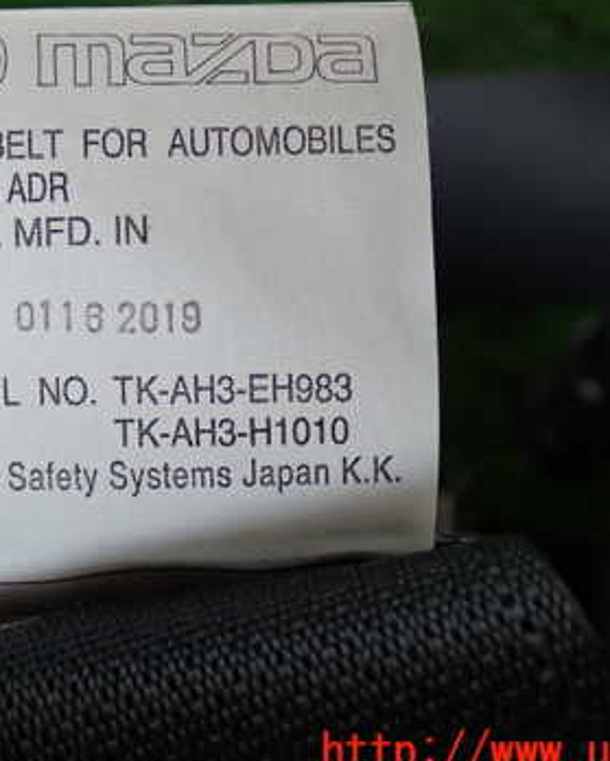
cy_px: 289
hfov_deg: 20.6
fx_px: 1668
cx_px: 160
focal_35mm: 74
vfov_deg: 25.6
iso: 320
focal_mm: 7.84
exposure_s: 1/40
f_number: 2.9
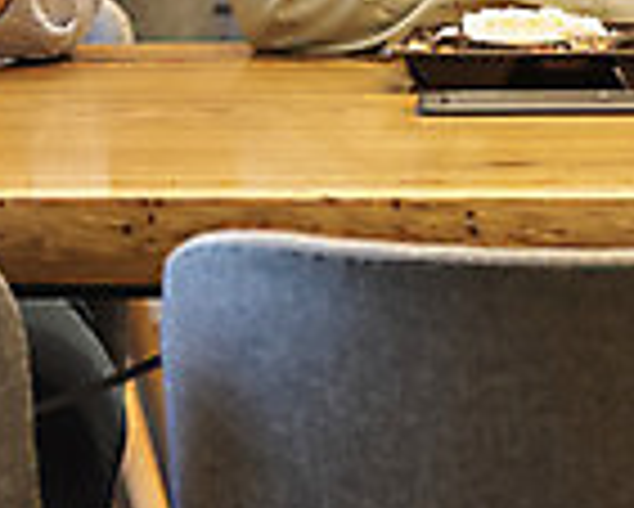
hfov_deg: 6.8
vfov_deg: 5.5
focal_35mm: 279
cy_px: -328
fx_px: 5239
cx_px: -265
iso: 640
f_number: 2.8
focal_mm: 70
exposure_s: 1/125
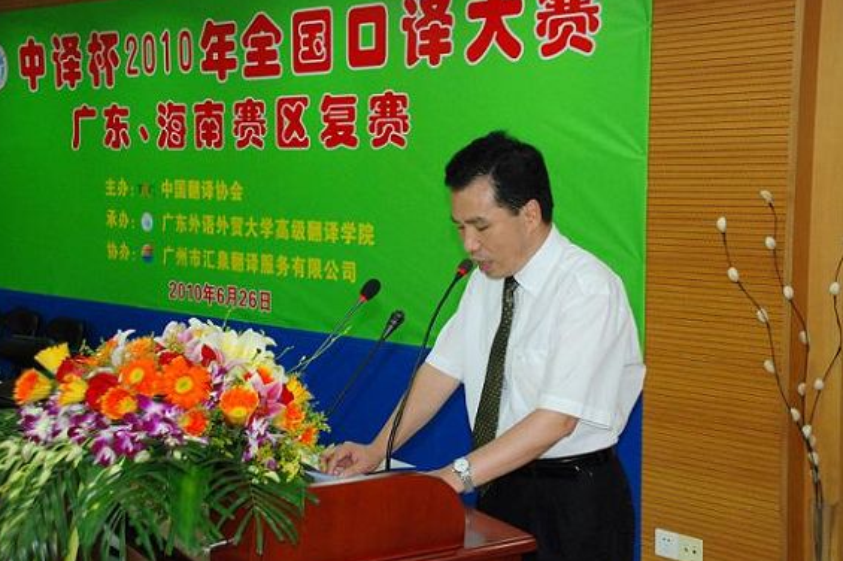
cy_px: 282
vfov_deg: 26.5
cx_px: 434
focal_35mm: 51
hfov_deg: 38.9
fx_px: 1194
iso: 640
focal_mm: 32
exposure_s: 1/60
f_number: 4.5
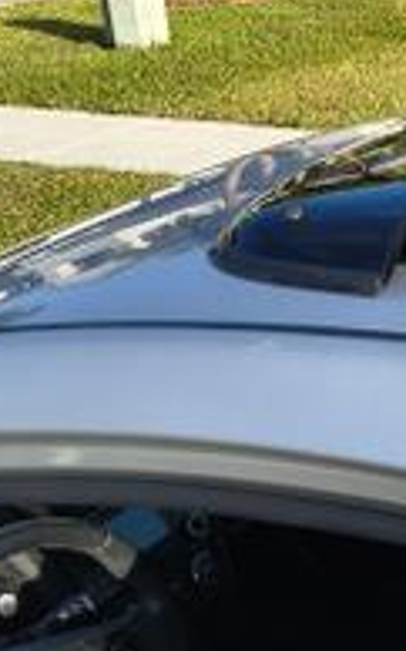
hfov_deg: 17.3
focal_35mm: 69
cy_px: 188
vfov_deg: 29.5
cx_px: 580
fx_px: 1223
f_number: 1.7
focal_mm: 4.68
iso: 100
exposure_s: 1/874
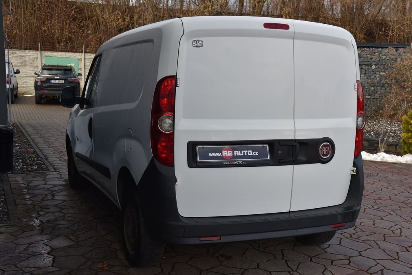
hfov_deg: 42.7
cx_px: 206
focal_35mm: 46
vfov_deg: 29.3
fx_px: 527
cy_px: 138
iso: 500
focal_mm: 46
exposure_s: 1/320
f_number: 9
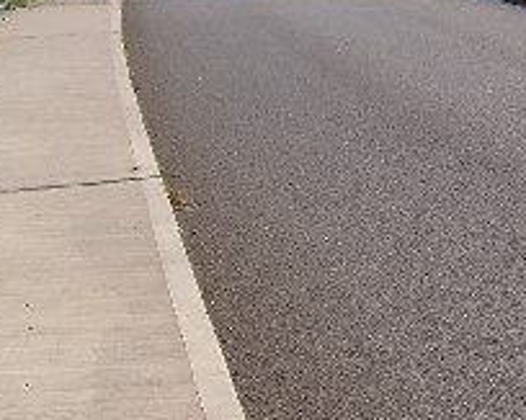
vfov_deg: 16.7
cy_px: 188
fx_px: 1432
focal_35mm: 92
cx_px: 534
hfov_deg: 20.1
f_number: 5.6
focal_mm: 5.6
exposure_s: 1/500
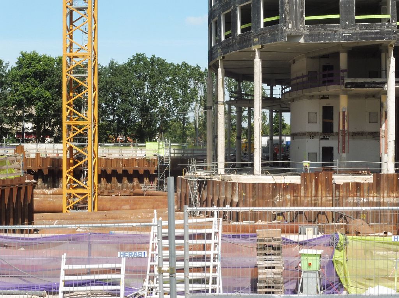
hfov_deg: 24.7
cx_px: 200
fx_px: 910
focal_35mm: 79
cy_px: 149
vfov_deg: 18.6
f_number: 6.3
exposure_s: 1/250
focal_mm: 14.2
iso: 100
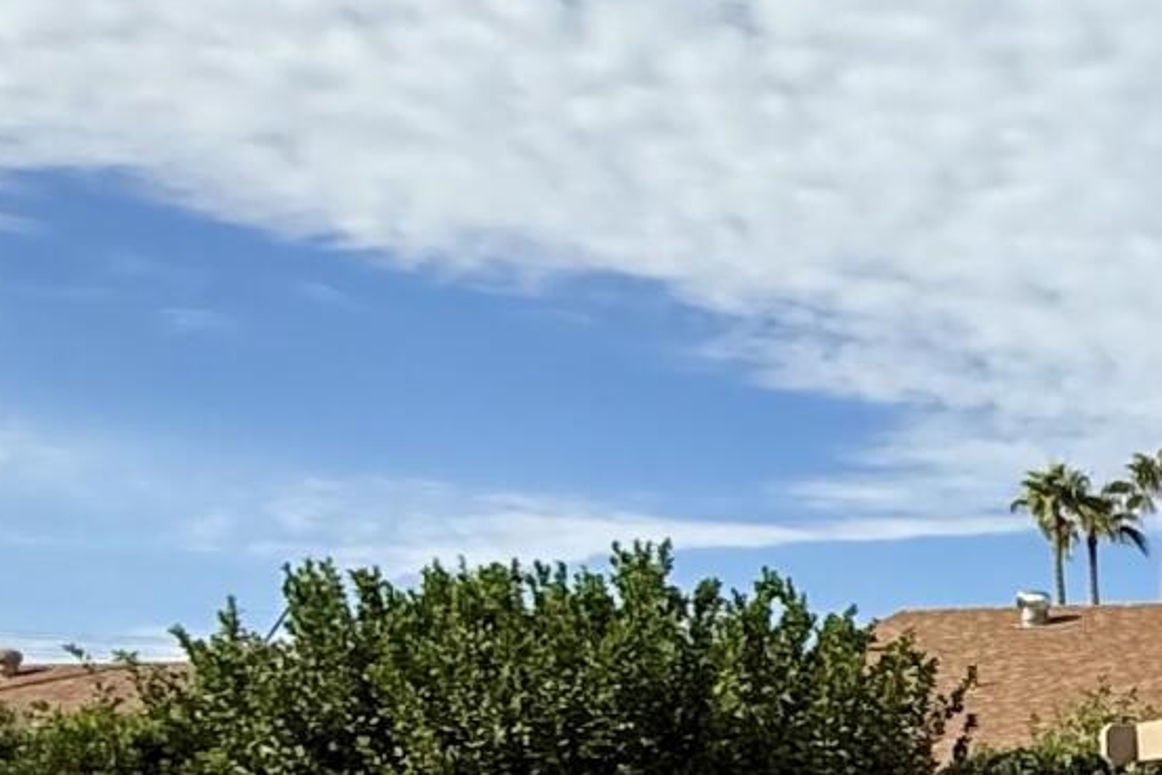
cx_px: 1994
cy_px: 928
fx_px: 2550
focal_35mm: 79
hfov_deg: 20.0
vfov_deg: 16.6
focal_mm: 2.22
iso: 50
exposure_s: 1/2410
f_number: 2.2
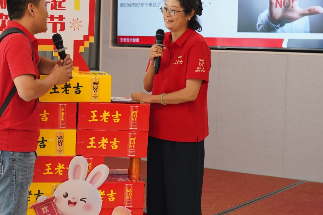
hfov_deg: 22.1
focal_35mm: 91
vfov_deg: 15.0
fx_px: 816
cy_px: 108
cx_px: 72
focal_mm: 48
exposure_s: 1/125
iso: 800
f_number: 4
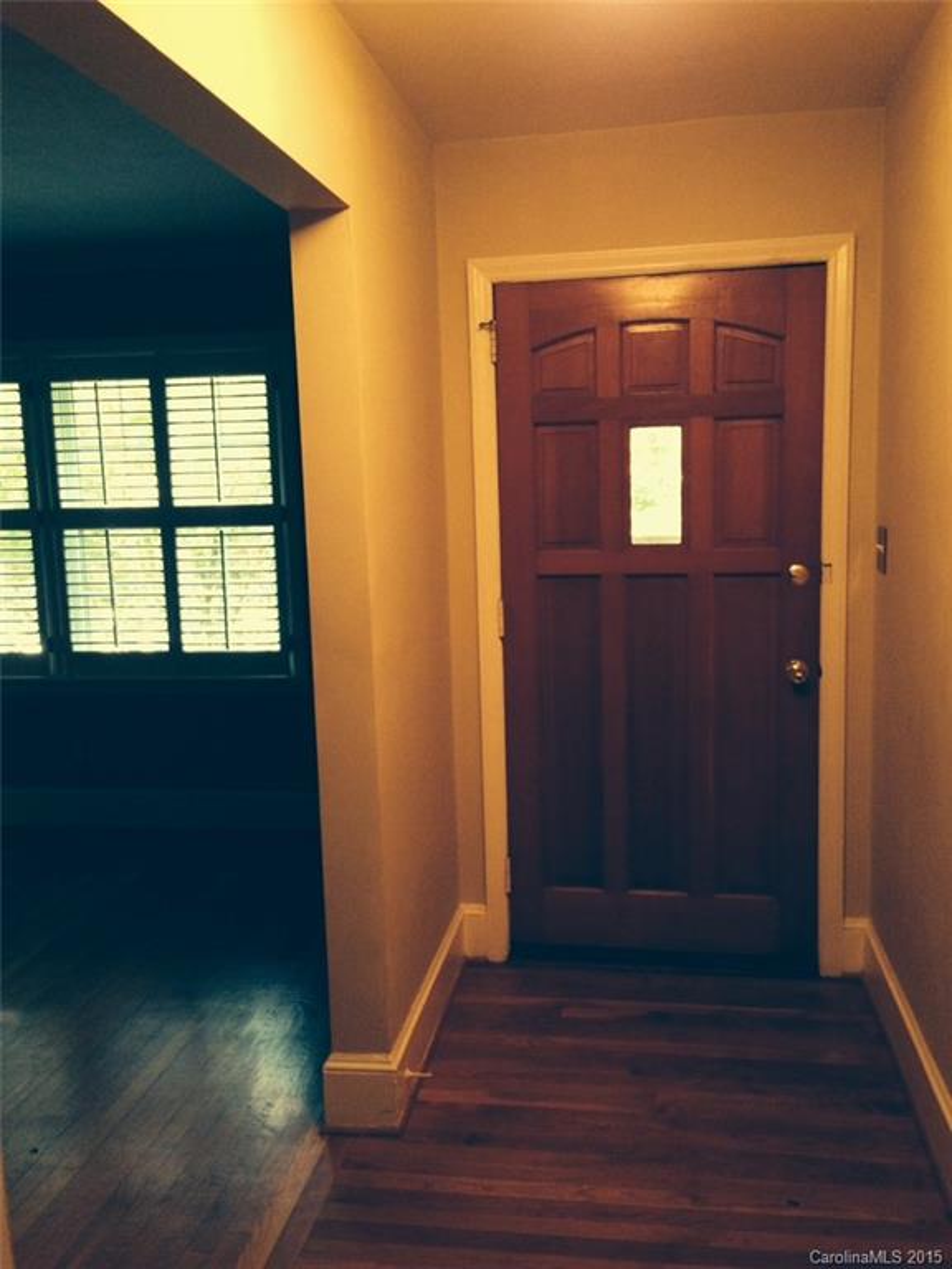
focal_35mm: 33
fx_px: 1210
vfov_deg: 55.4
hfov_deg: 42.9
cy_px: 634
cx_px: 476
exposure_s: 1/20
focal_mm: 4.12
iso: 250
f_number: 2.4
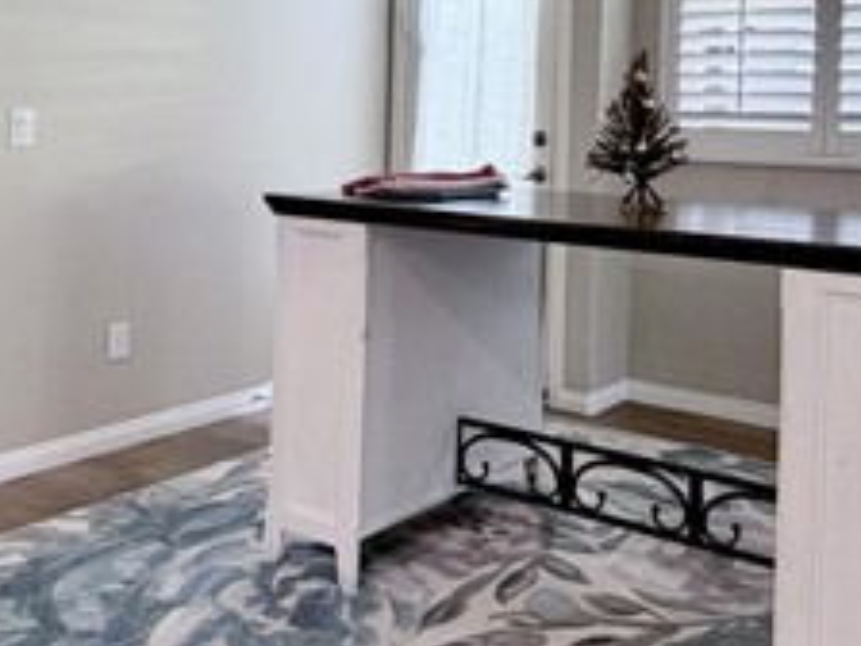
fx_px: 995
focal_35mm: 40
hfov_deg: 46.5
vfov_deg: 35.1
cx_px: 519
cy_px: 154
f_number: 2.2
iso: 200
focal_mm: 2.22
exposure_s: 1/60
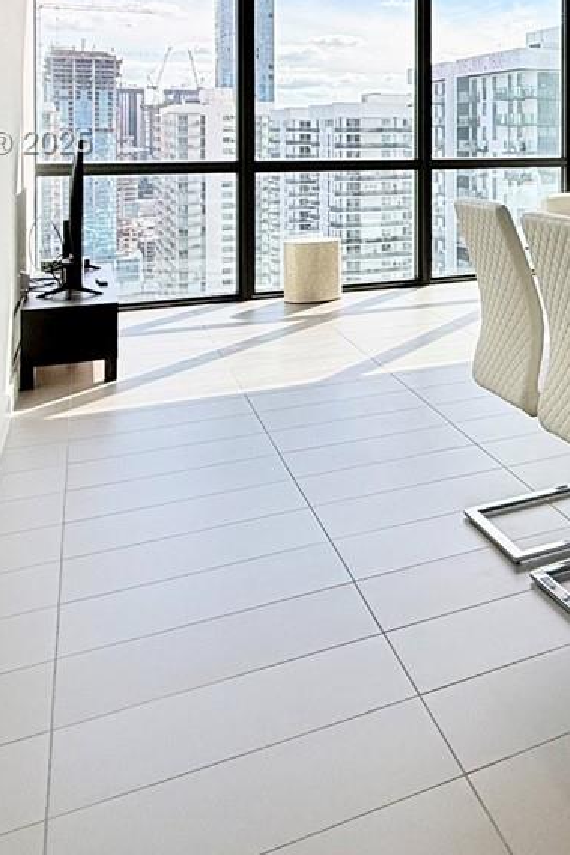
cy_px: 145
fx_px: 973
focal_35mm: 41
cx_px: 814
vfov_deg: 44.6
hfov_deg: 25.8
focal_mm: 2.22
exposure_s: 1/316
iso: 64
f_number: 2.2
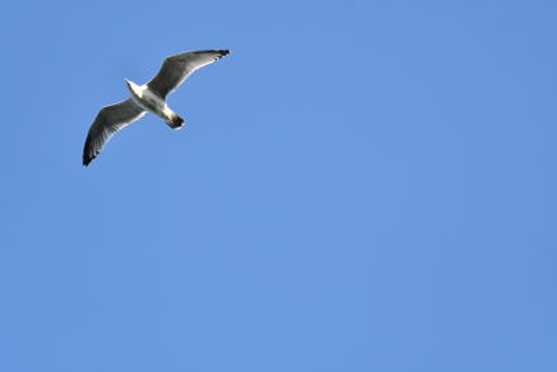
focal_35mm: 375
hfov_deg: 5.5
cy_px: 186
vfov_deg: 3.7
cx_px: 278
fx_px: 5804
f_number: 5.6
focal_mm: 250
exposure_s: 1/1600
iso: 500
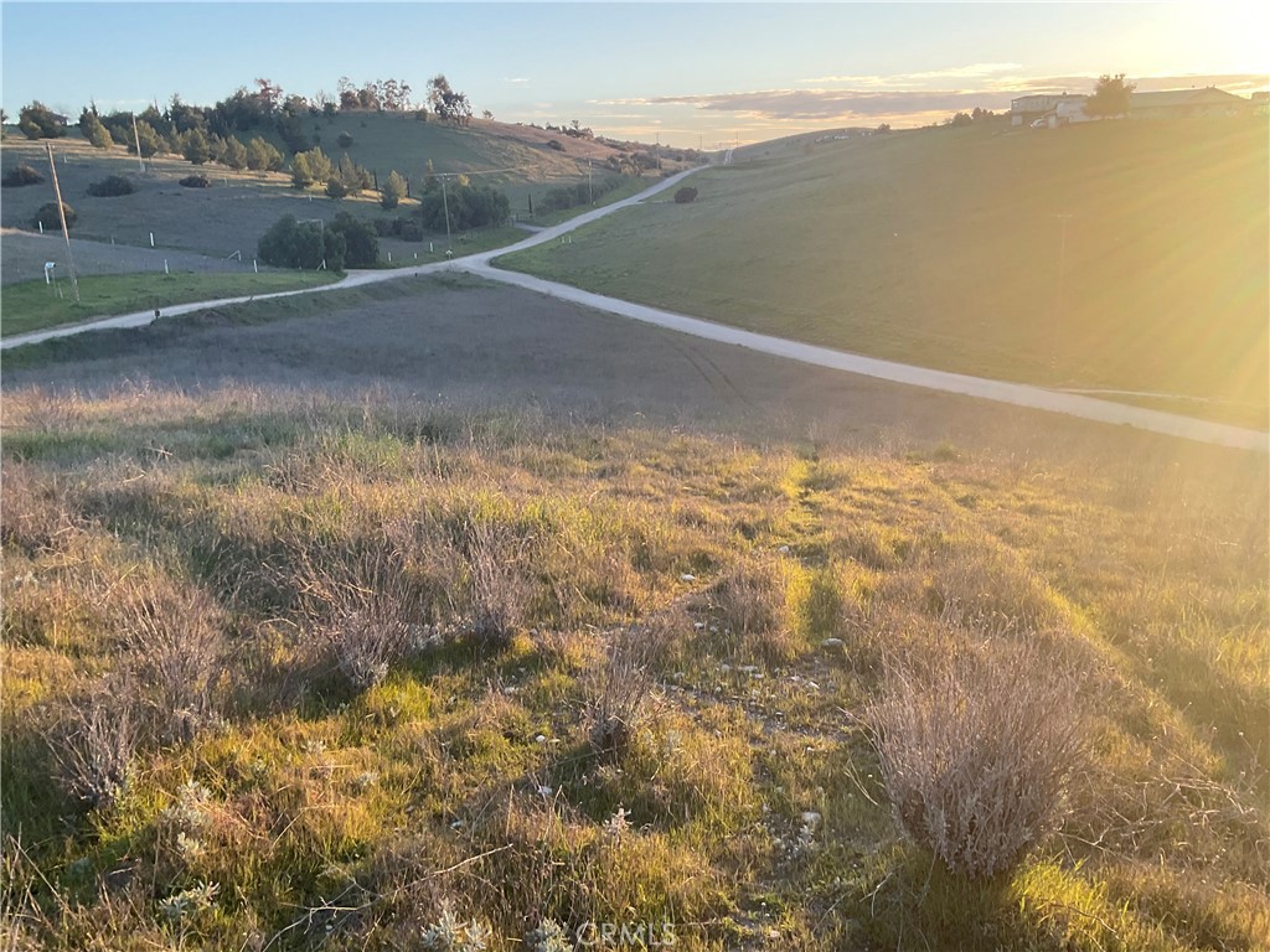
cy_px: 476
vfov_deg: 48.2
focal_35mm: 29
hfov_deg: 61.7
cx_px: 635
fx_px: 1064
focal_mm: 3
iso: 16
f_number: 1.8
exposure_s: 1/192
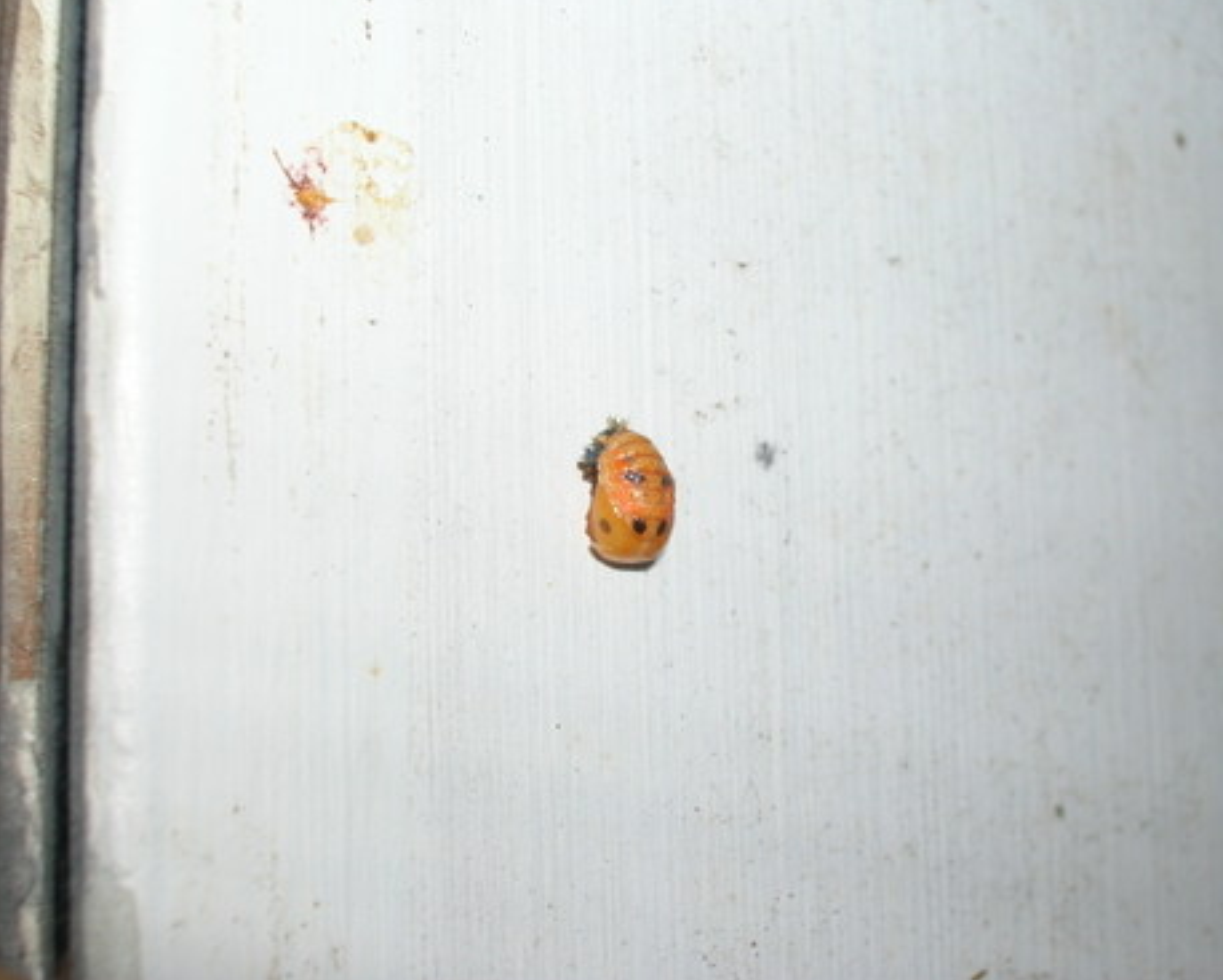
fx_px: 1775
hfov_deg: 38.0
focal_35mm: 49
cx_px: 657
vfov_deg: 30.9
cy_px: 485
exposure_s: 1/60.1
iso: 50
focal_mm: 7.7
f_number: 5.4
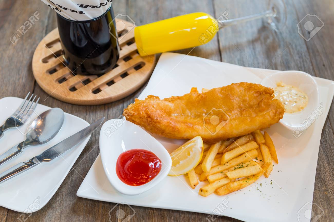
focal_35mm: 52
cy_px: 111
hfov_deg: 38.2
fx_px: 482
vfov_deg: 26.0
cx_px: 167
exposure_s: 1/20
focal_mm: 52
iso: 100
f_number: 3.5
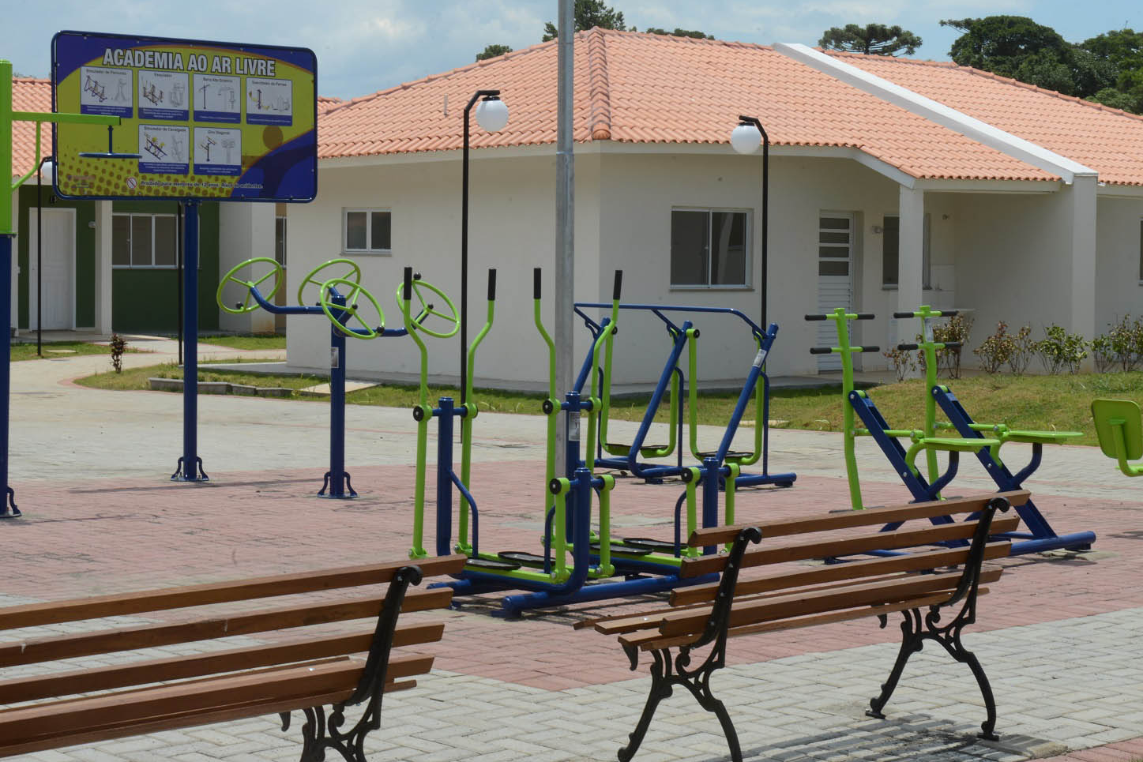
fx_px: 2413
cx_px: 575
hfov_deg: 26.6
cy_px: 291
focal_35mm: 76
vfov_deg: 17.9
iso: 200
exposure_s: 1/60
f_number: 22
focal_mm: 55
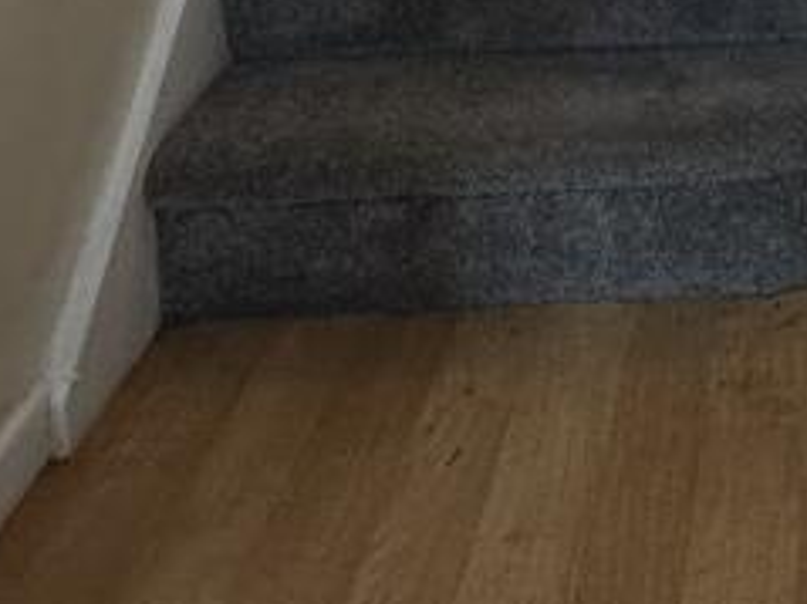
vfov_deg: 18.0
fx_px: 1398
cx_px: 888
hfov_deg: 29.1
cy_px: -560
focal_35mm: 60
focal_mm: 2.22
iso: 400
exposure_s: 1/50
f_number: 2.2
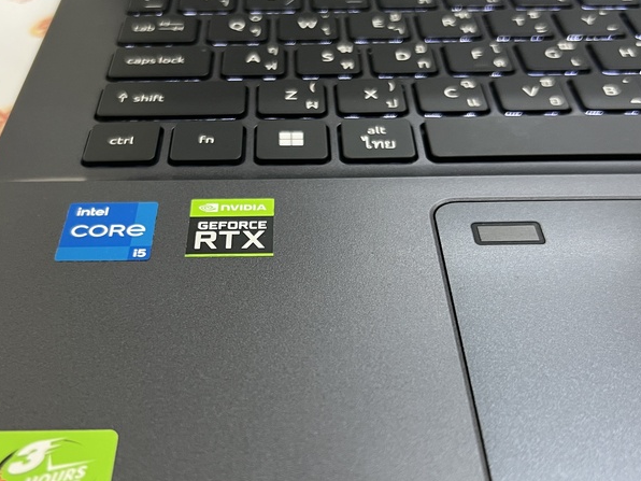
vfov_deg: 32.8
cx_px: 276
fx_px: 815
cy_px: 279
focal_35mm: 44
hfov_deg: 42.8
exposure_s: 1/60
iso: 160
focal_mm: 5.7
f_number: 1.5
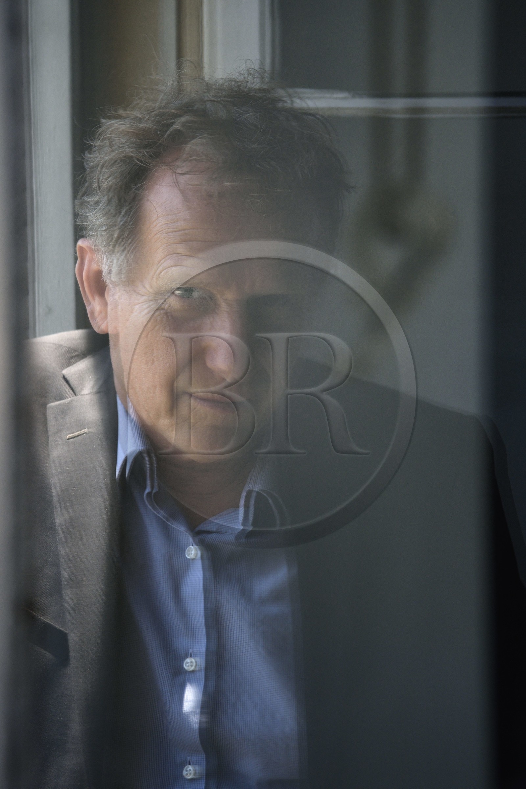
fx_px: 1534
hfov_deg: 19.5
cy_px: 394
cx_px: 263
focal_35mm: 70
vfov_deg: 28.8
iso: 800
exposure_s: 1/250
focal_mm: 70
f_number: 6.3
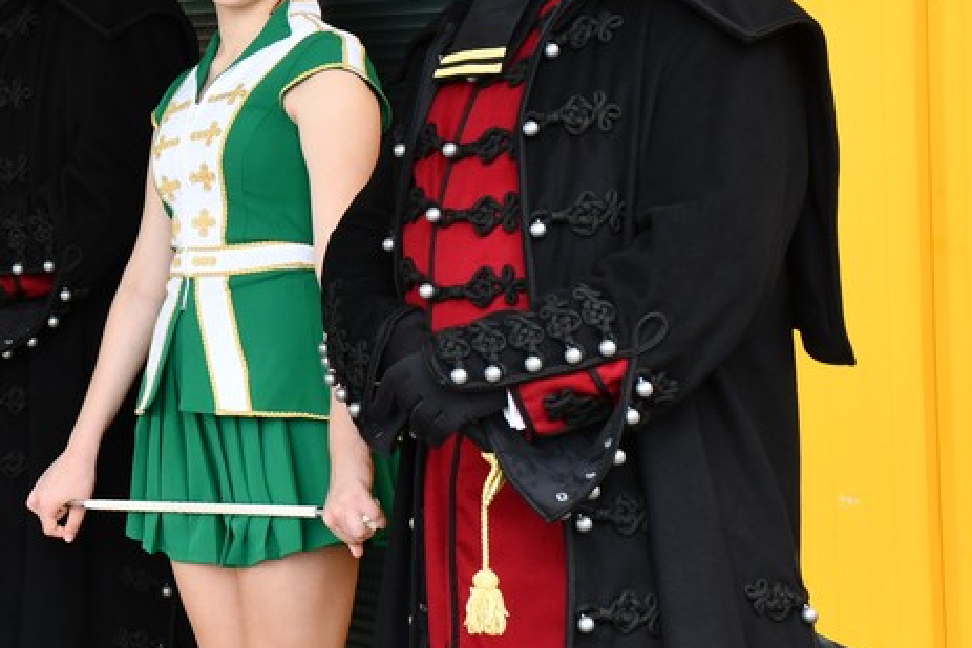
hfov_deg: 17.4
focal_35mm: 115
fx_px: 3106
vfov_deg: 11.8
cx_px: 0
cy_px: 35
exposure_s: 1/250
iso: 360
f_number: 5.6
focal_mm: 35
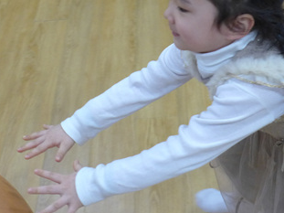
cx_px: 162
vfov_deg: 20.1
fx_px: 590
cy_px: 29
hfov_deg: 27.0
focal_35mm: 72
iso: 400
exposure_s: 1/250
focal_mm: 6.9
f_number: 1.6
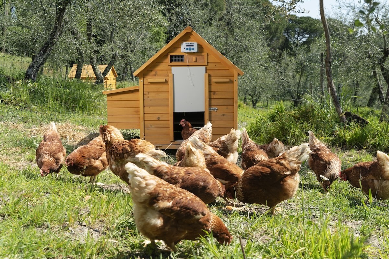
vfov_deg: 32.6
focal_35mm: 41
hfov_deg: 47.4
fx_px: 443
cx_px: 194
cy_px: 130
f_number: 8
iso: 100
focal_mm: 41
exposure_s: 1/200
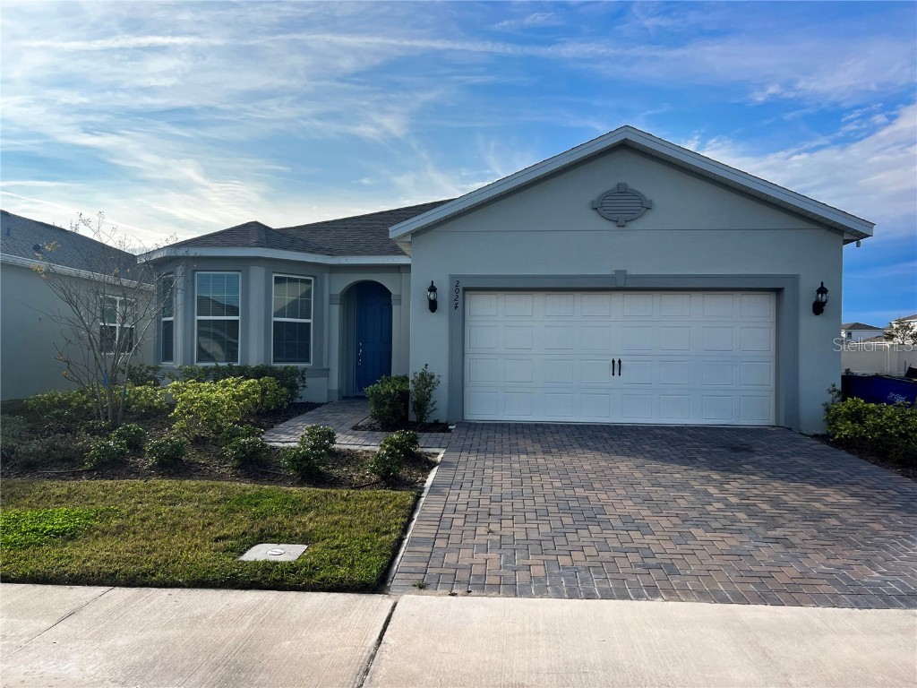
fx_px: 689
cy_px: 344
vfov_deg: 53.1
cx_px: 458
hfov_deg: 67.3
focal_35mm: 26
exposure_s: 1/4831
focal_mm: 5.7
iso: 50
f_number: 1.5
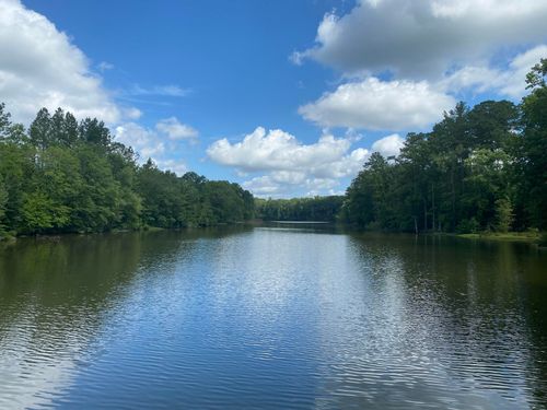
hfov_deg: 67.3
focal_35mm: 26
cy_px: 205
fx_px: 411
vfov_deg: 53.1
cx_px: 274
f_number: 1.8
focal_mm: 4.25
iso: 32
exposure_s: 1/2571
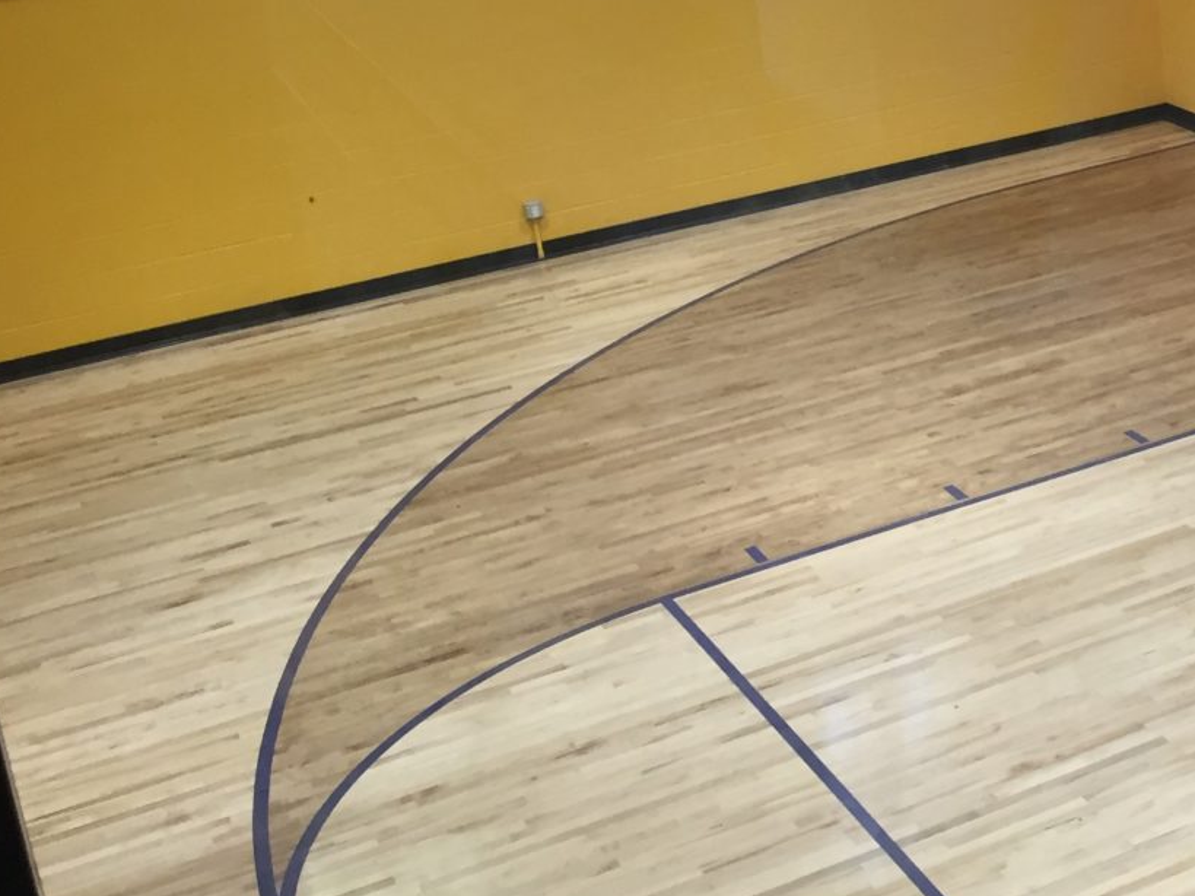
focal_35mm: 68
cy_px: 163
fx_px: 2347
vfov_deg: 21.3
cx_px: 1360
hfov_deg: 26.1
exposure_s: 1/30
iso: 40
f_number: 2.2
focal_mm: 4.15
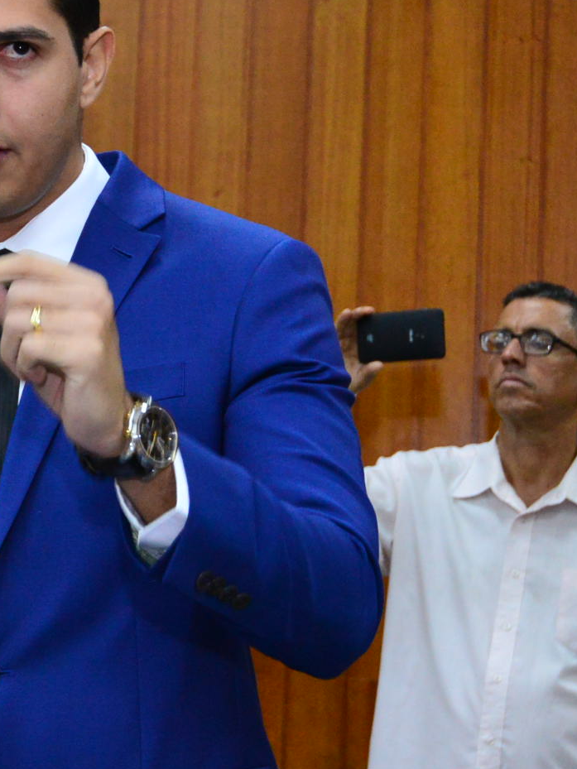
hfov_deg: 13.5
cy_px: 265
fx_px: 2422
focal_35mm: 109
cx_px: 83
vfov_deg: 18.0
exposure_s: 1/125
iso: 3200
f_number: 5.6
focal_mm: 35
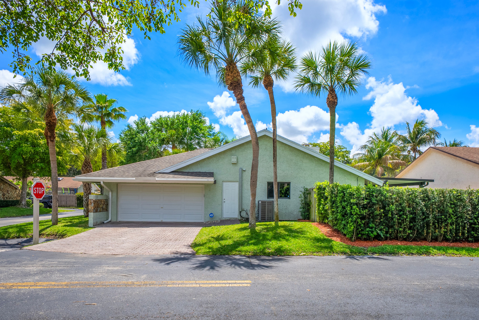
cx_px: 240
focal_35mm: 21
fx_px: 280
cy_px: 160
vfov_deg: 59.6
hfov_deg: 81.2
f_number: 8
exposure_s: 1/800
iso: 320
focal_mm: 21
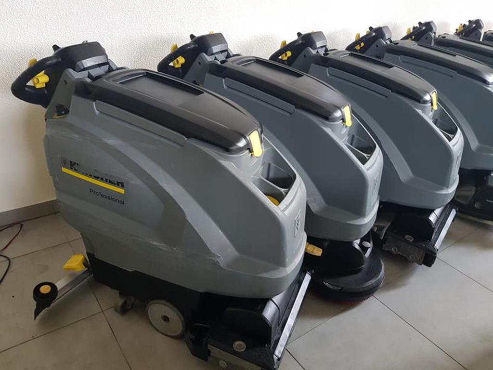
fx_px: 370
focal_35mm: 26
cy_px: 185
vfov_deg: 53.1
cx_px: 246
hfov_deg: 67.3
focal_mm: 4.3
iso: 200
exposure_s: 1/33
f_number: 1.7
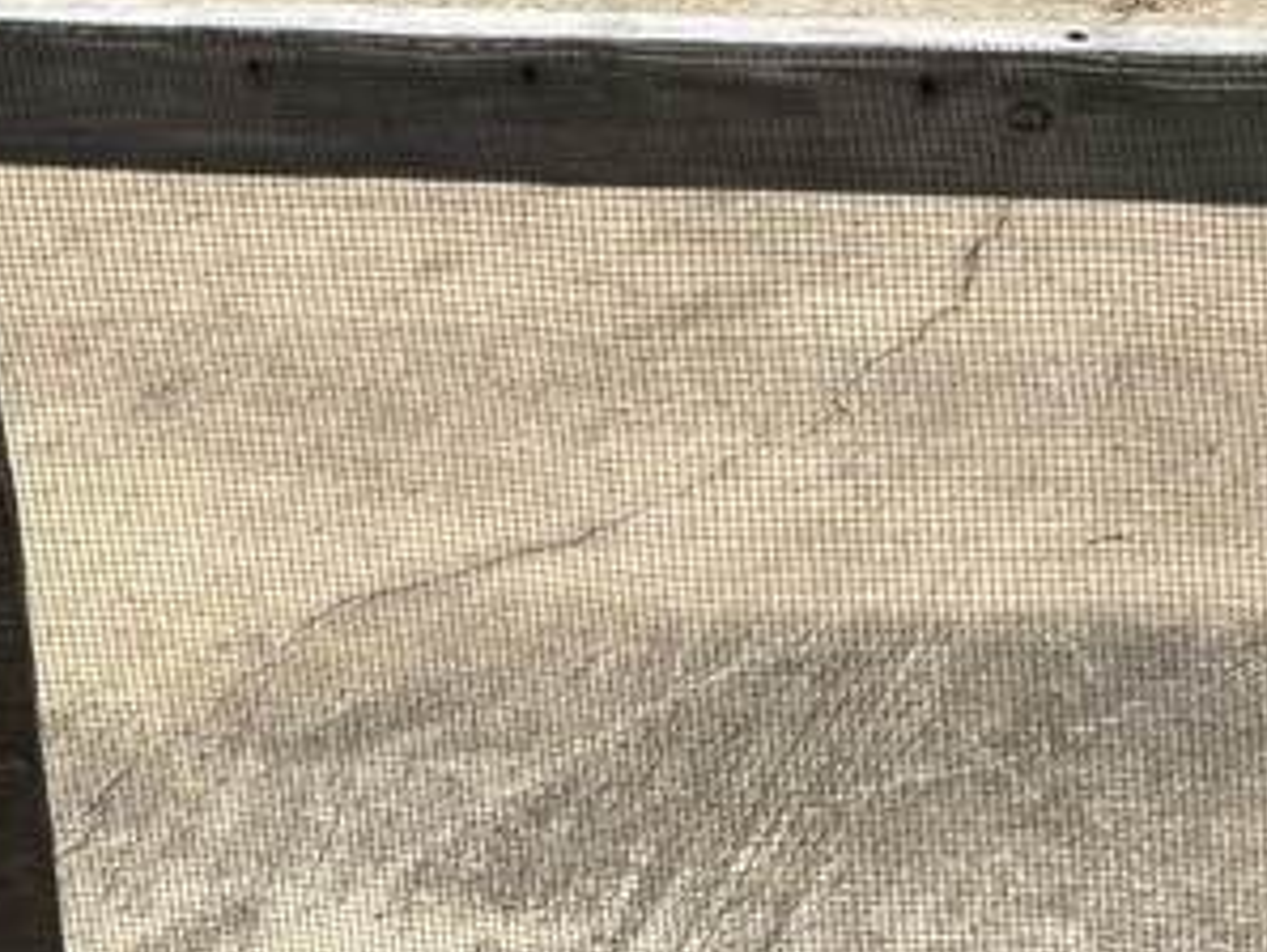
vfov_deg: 13.4
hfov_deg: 18.6
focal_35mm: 103
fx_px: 3773
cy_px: -561
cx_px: 1224
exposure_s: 1/5319
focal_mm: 6.76
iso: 80
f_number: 1.78
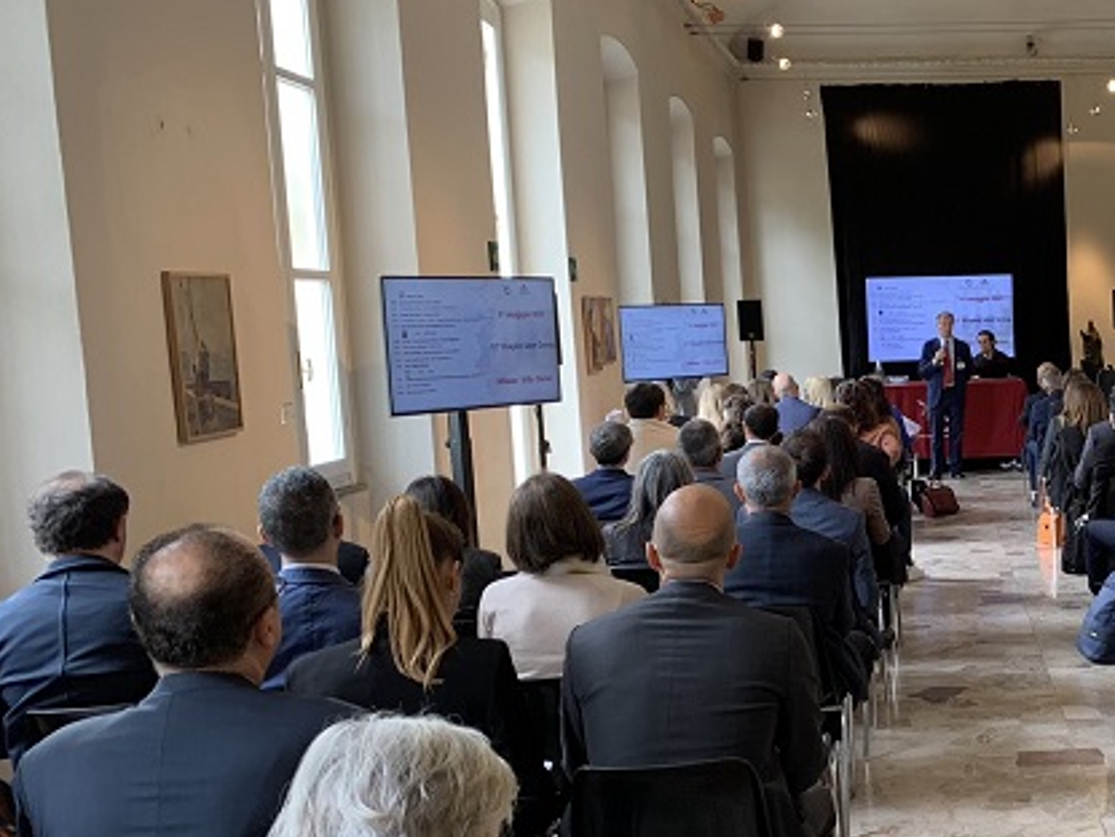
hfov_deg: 35.2
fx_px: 1611
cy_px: 491
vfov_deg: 29.1
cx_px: 1067
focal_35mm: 50
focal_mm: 4.25
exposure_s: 1/50
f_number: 1.8
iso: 100
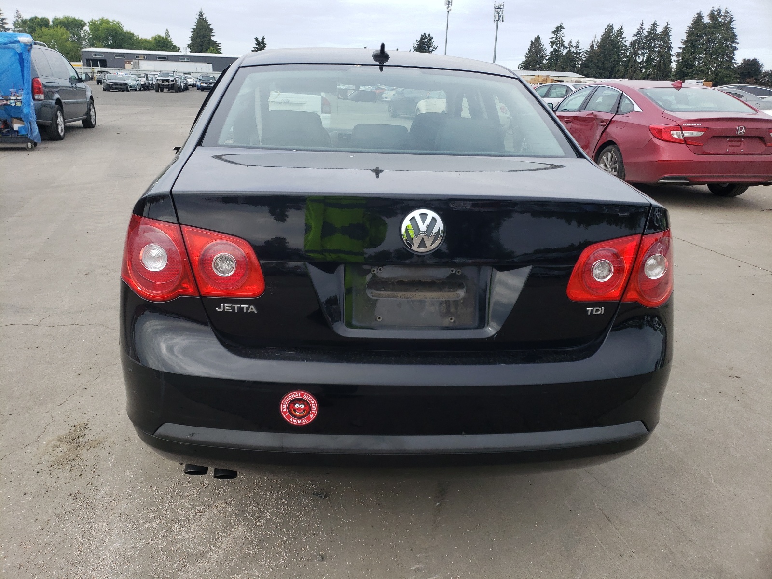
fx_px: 580
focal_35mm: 26
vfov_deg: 53.1
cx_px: 386
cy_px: 290
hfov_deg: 67.3
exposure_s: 1/1429
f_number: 1.5
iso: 50
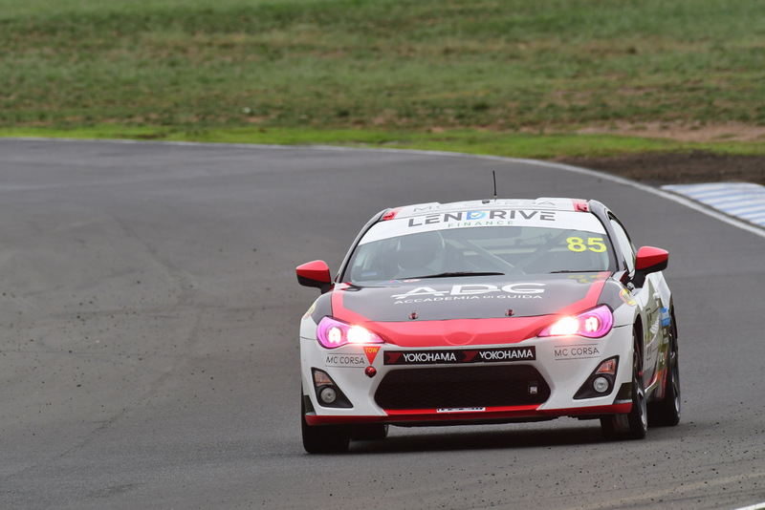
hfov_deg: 2.7
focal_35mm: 750
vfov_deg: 1.8
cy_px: 255
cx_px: 382
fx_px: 15942
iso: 640
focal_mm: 500
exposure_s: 1/640
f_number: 10
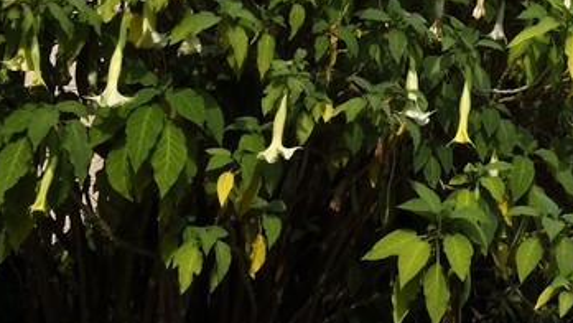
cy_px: -641
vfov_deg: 8.0
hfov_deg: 15.4
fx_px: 1976
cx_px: 830
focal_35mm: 130
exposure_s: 1/160
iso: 200
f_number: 18
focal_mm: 27
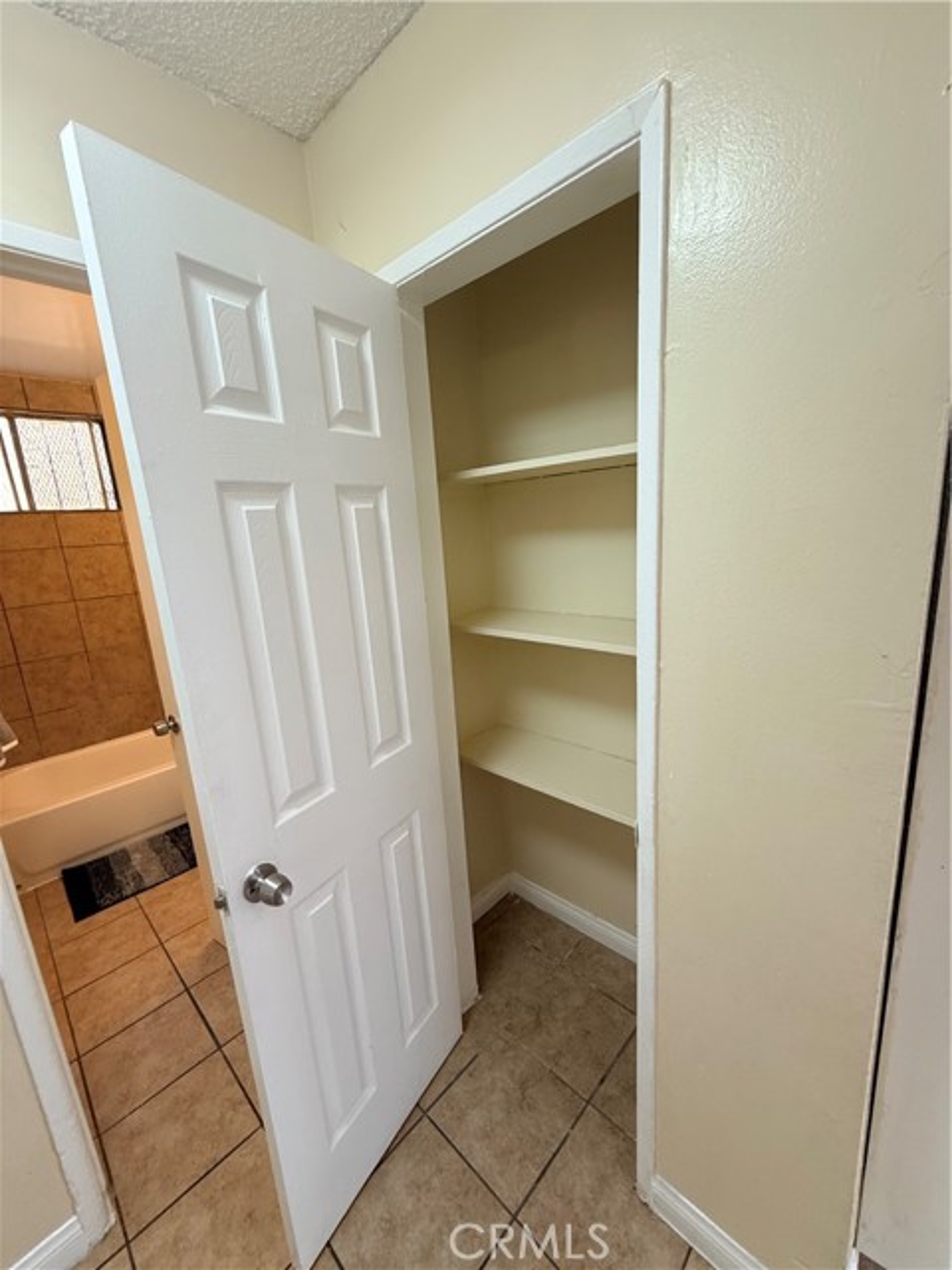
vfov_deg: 102.1
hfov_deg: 85.7
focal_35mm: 14
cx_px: 476
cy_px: 635
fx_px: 513
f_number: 2.2
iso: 160
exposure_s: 1/120
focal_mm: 2.22
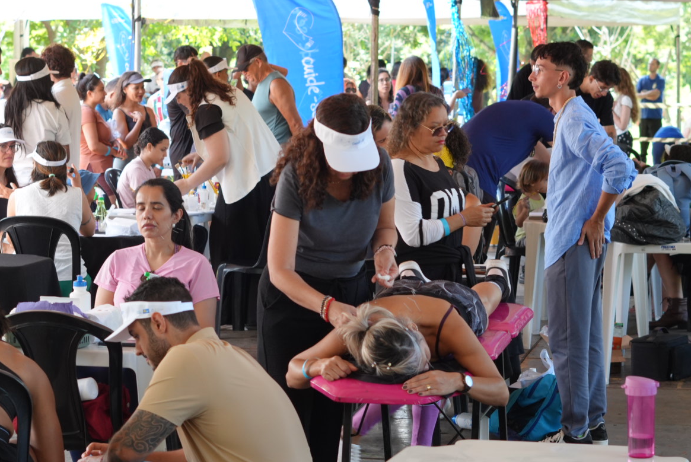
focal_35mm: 104
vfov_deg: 13.2
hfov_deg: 19.6
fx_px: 1998
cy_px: 241
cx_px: 269
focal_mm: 50
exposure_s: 1/160
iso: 500
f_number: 4
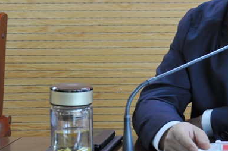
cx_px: 266
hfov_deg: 14.9
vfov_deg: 10.2
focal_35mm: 134
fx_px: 847
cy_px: 28
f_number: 4.5
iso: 900
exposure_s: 1/30
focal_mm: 38
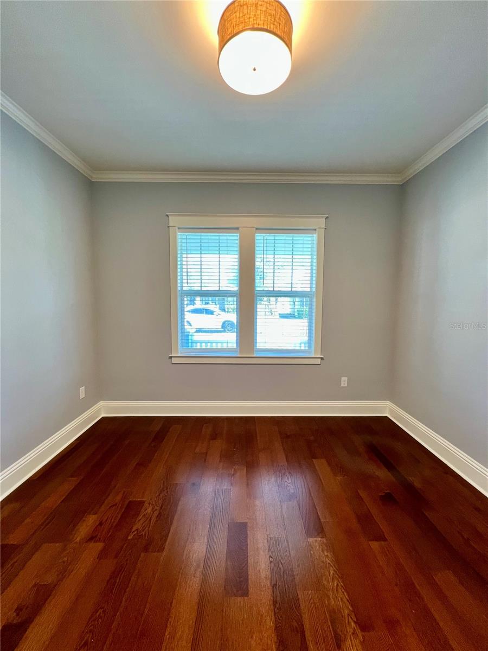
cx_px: 244
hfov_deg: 89.9
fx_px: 244
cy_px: 326
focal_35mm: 13
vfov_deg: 106.2
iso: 250
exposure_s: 1/60
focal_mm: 1.57
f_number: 1.8
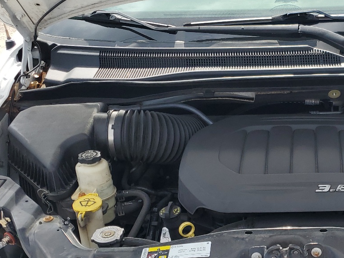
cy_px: 198
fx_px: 537
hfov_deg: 33.8
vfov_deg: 26.6
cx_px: 302
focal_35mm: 54
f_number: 1.5
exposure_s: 1/1429
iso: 50
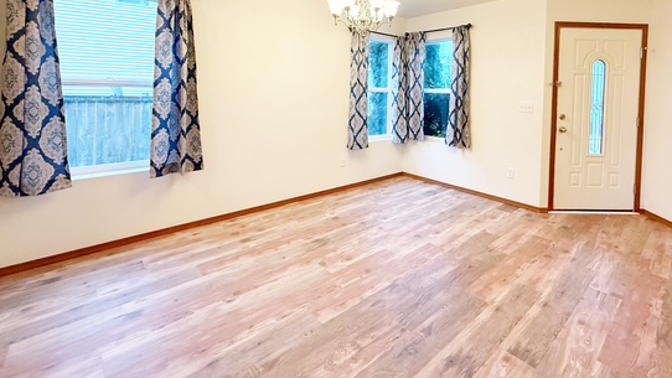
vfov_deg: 58.4
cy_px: 103
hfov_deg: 91.9
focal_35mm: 18
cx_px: 391
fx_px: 321
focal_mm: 2.22
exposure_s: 1/120
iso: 250
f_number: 2.2
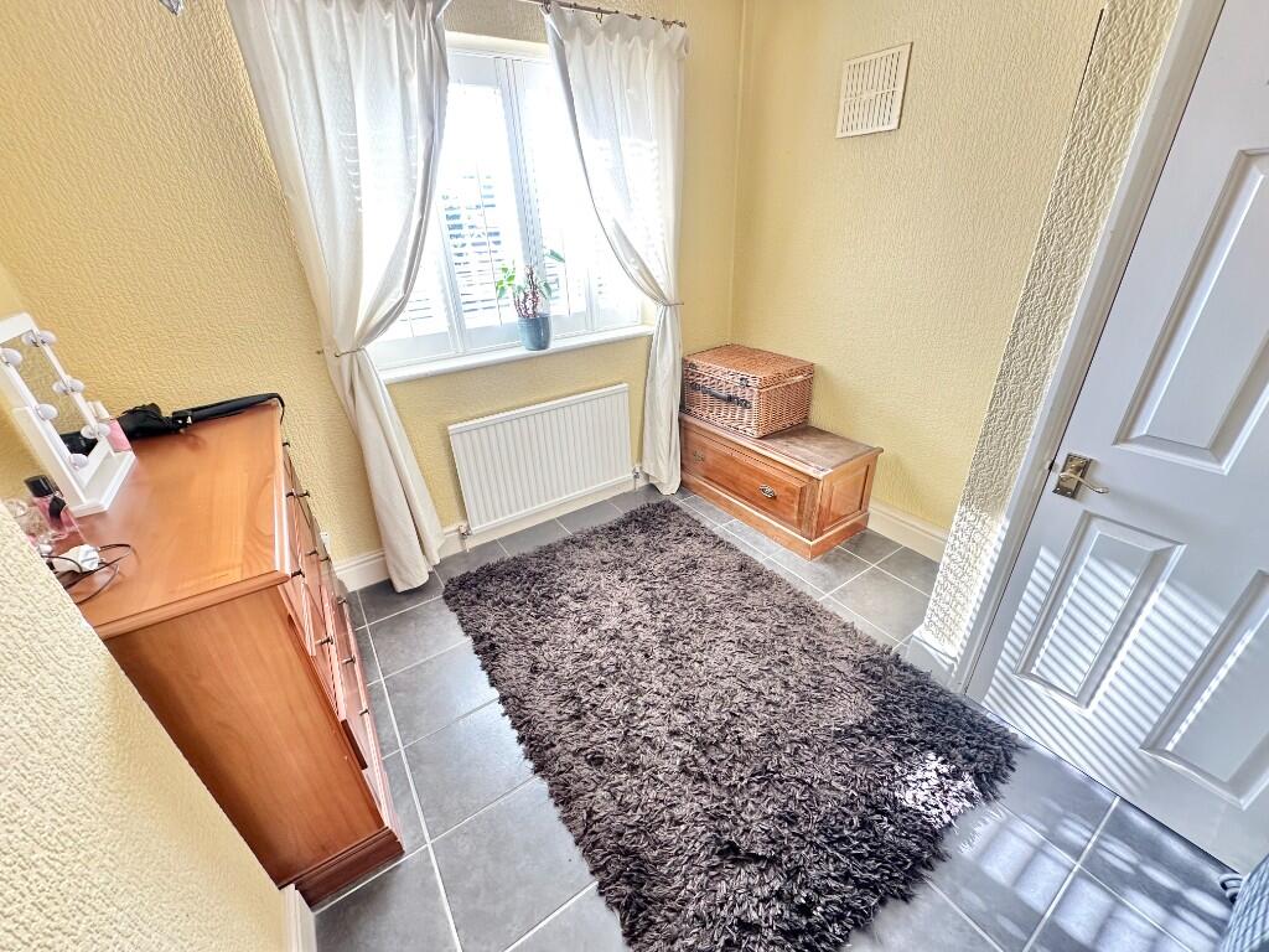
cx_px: 634
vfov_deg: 85.7
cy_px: 476
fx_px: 513
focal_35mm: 14
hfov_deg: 102.1
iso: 200
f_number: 2.2
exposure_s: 1/99
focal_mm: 2.22
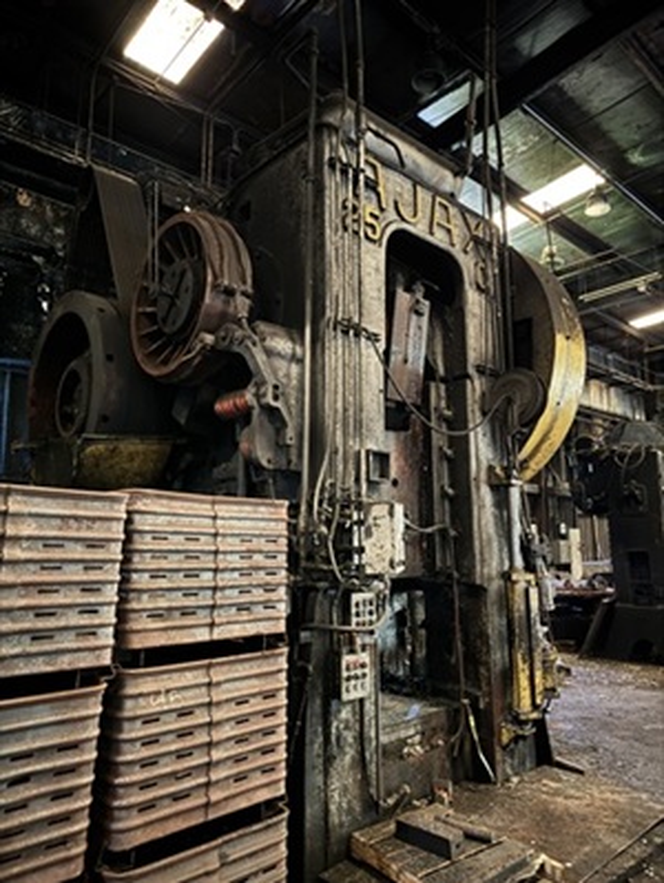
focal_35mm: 24
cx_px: 332
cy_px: 442
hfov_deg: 56.9
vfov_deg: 71.5
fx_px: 613
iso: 1600
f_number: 1.78
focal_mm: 6.76
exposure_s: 1/5
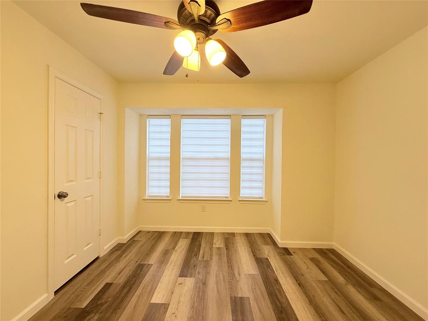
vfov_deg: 85.7
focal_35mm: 14
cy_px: 160
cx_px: 214
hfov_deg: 102.1
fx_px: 173
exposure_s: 1/120
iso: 125
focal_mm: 2.22
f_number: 2.2
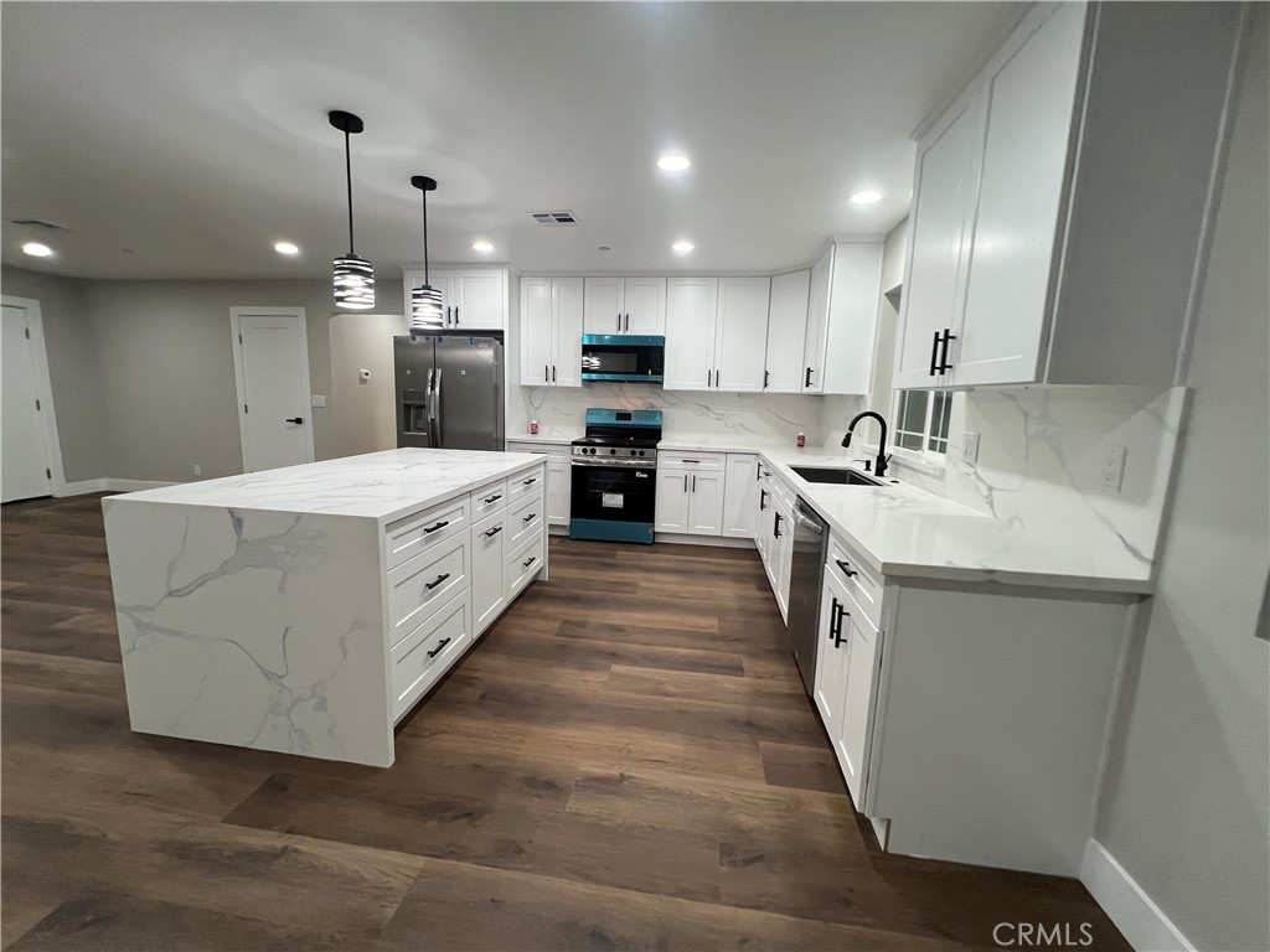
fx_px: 477
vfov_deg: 89.9
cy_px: 476
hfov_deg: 106.2
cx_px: 635
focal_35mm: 13
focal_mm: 1.57
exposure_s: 1/120
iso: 200
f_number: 1.8
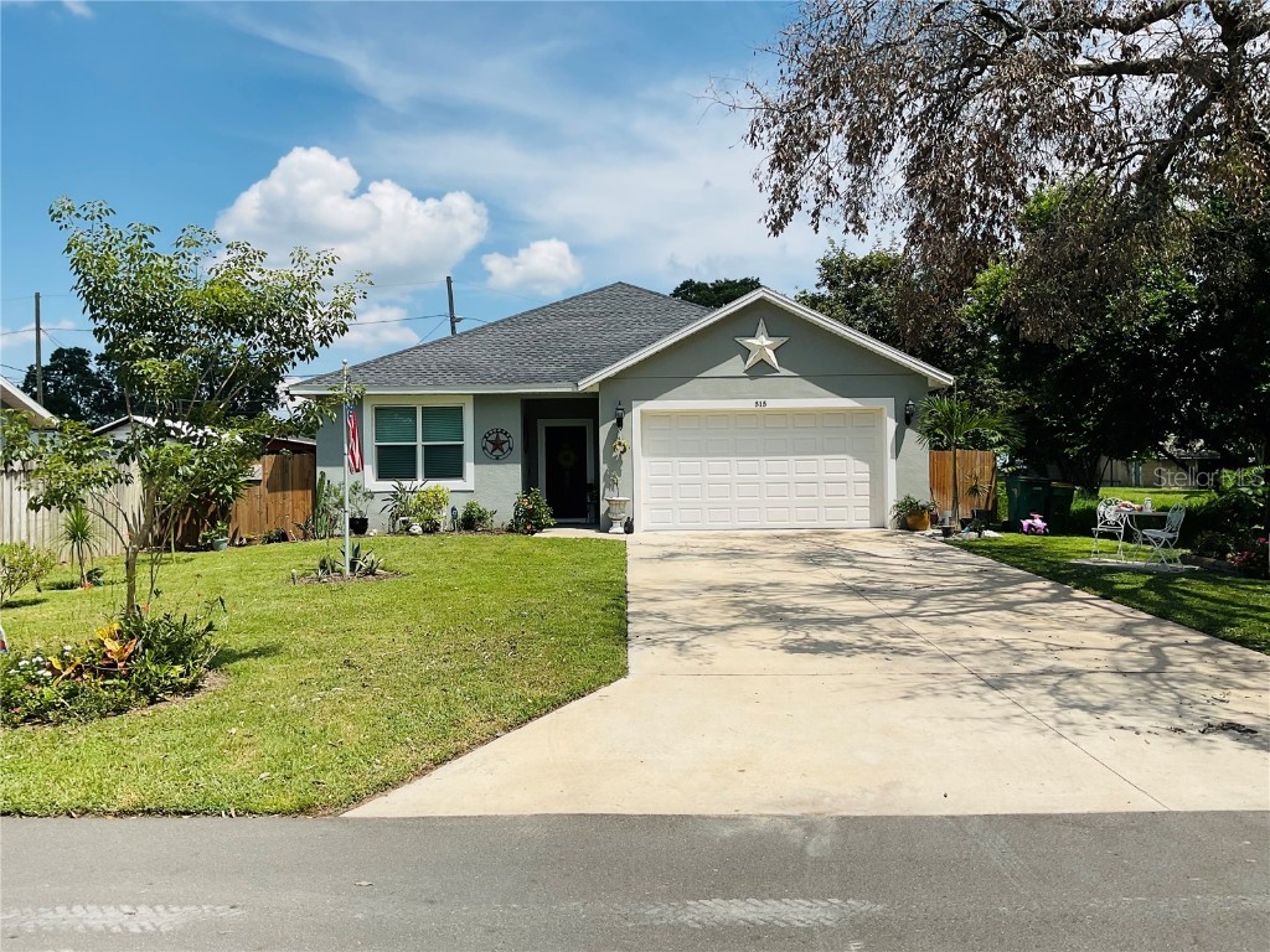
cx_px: 635
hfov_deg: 61.7
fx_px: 1064
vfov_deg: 48.2
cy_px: 476
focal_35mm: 29
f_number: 1.8
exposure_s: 1/3125
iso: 16
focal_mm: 3
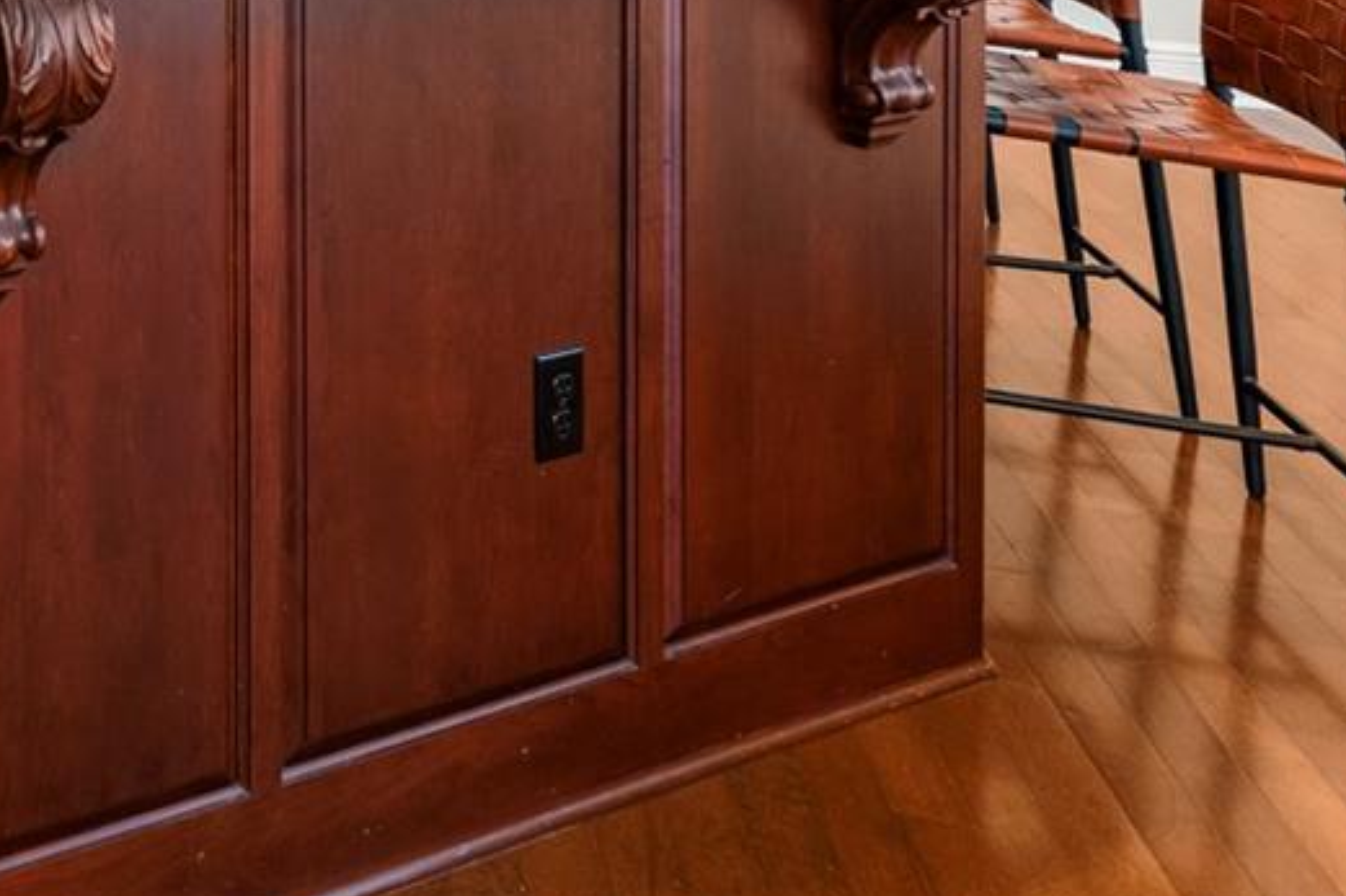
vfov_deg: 25.2
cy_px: -377
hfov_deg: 32.8
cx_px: -437
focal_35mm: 43
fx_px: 1607
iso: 400
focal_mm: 14
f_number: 8
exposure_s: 1/2
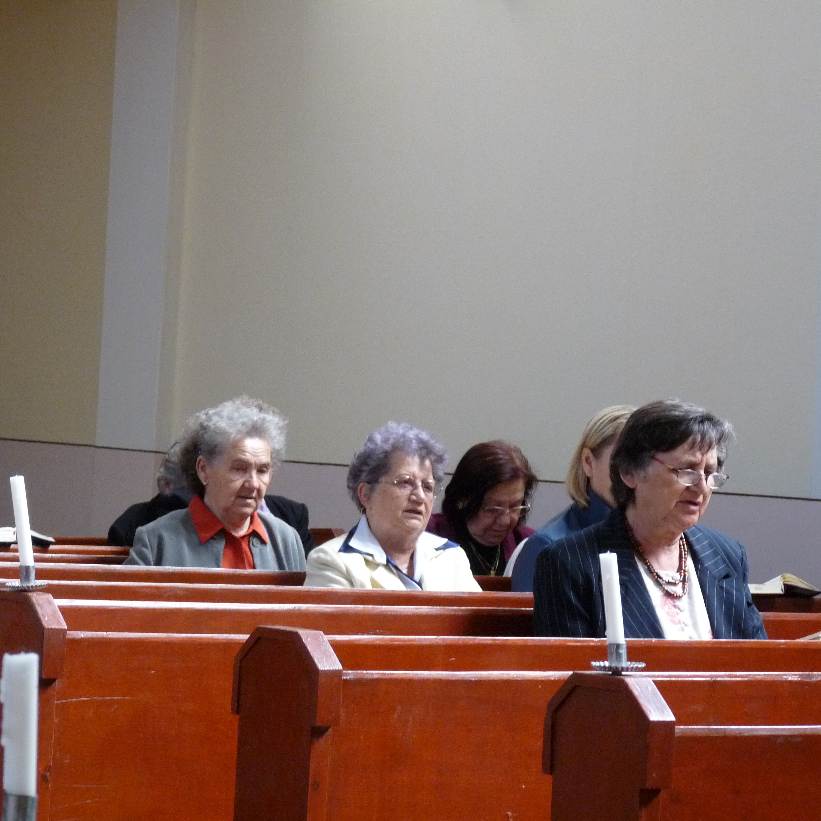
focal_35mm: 153
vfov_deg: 11.4
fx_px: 4105
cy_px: 412
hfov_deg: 11.4
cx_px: 348
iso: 400
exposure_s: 1/80
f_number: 3.6
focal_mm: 23
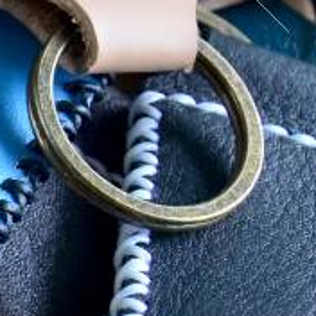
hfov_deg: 5.9
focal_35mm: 282
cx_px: -562
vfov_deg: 6.2
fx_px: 2912
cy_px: 110
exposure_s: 1/13
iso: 200
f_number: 5
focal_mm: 30
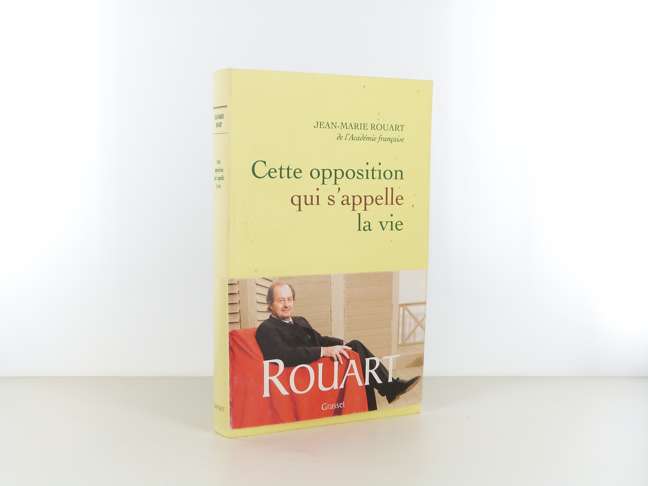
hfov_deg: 38.9
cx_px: 324
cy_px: 243
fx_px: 917
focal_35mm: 49
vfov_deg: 29.7
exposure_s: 1/60
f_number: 3.2
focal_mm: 8.7
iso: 125
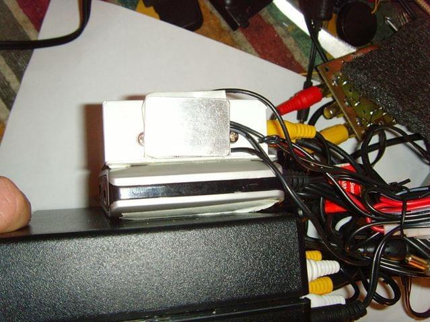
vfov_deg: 36.8
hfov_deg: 47.9
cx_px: 215
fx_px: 484
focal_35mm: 39
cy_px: 161
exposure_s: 1/45
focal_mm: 6.6
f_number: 3.5
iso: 200
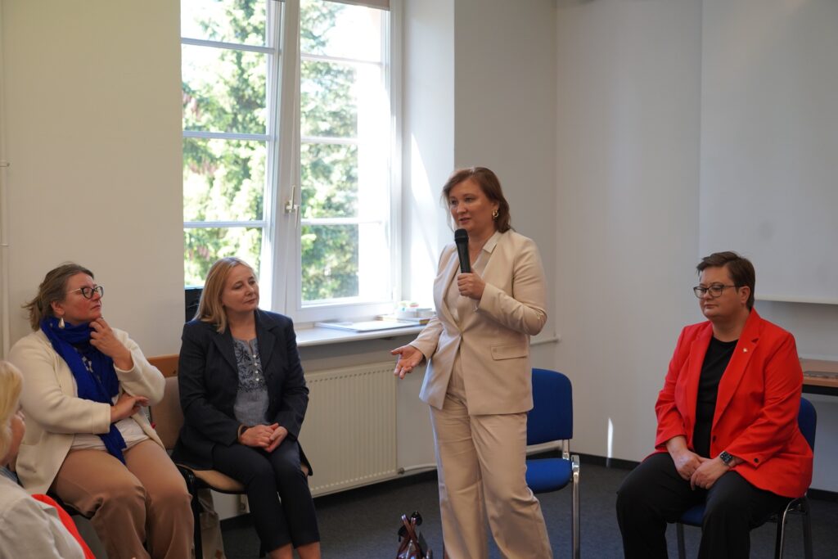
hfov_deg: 37.5
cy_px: 280
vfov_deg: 25.5
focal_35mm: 53
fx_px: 1234
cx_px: 419
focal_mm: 53
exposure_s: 1/160
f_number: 4
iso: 1000
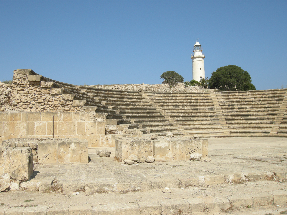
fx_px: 290
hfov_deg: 52.6
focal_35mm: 35
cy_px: 108
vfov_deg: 40.7
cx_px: 144
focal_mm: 7.5
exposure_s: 1/286
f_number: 6.1
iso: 64
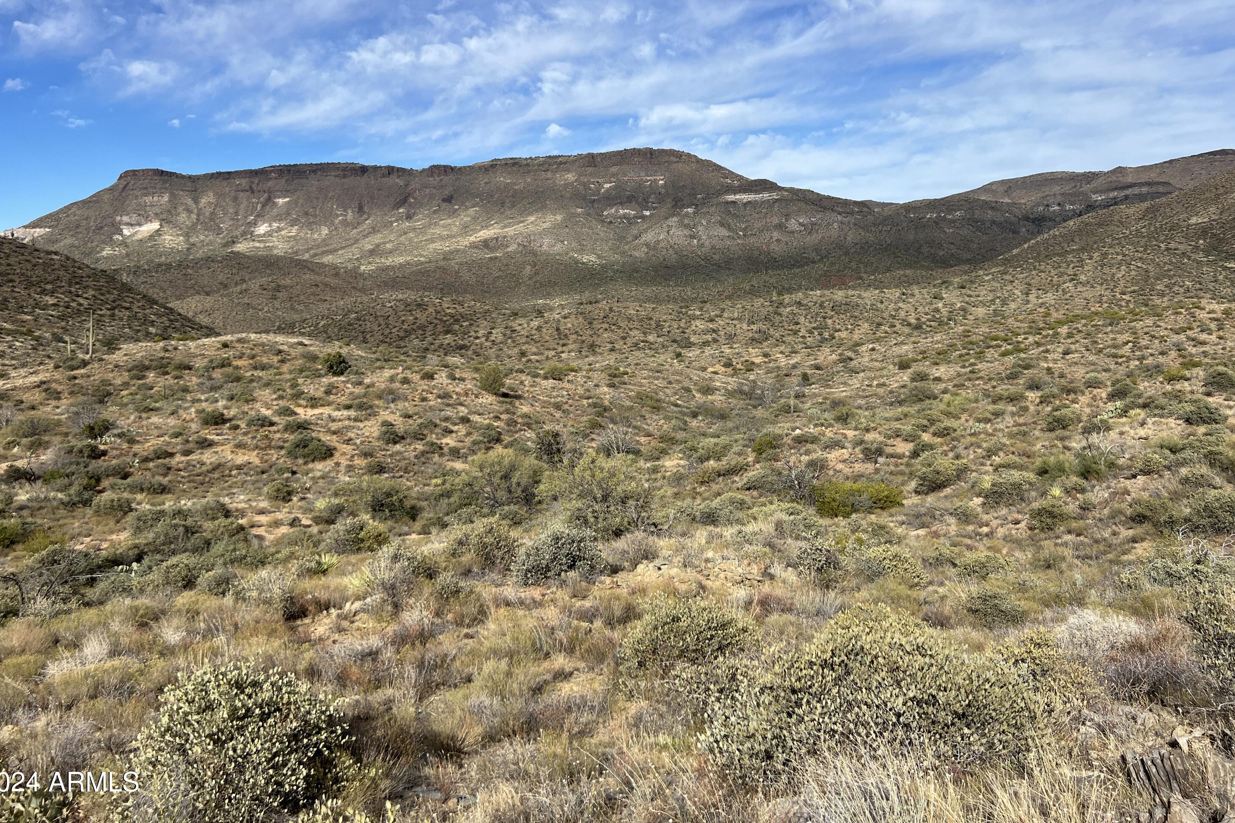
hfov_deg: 65.5
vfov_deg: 46.3
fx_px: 961
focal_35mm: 28
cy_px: 347
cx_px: 618
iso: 50
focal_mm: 5.7
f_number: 1.5
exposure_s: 1/5587
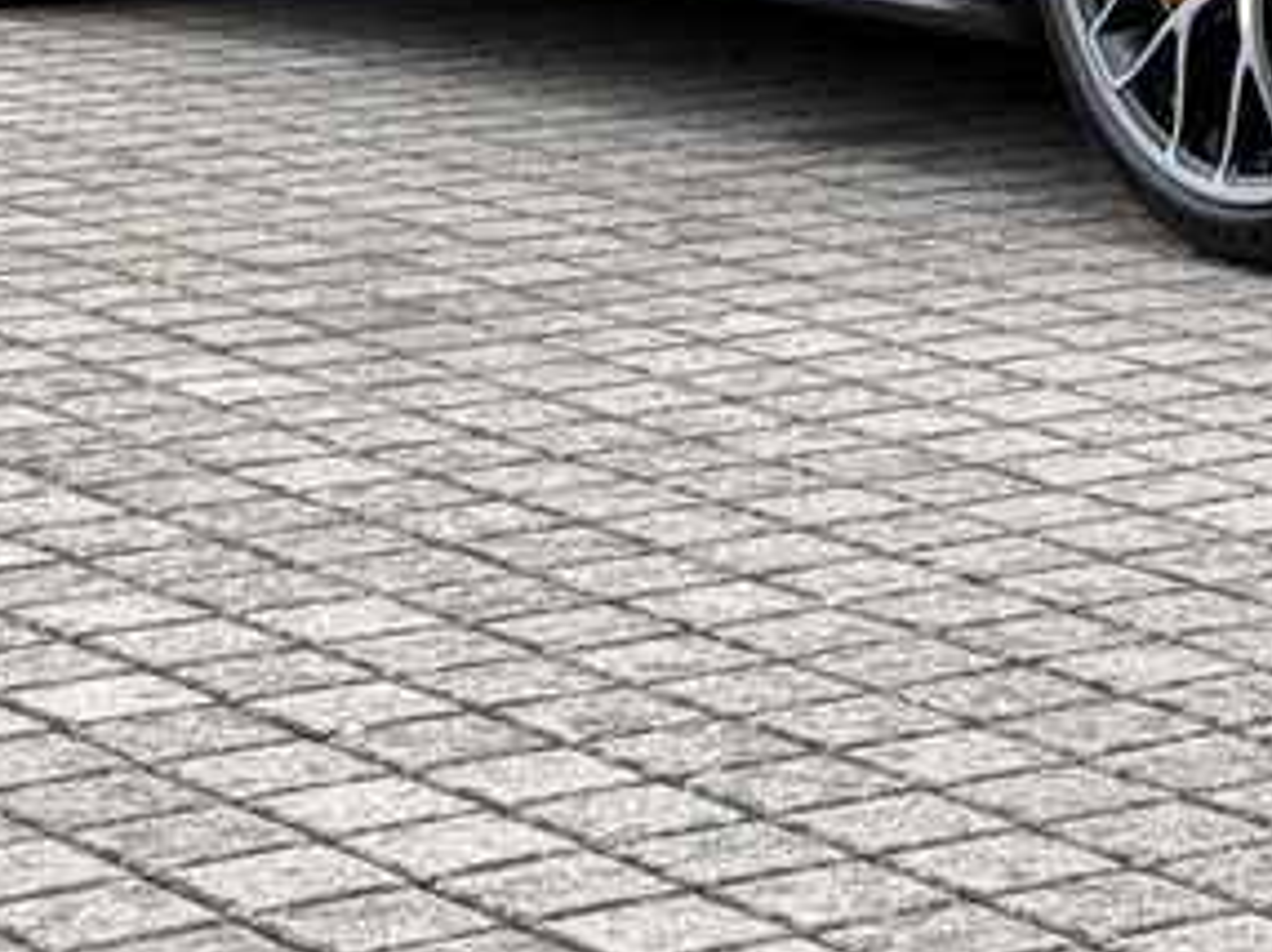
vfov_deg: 8.4
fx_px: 6315
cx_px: 1539
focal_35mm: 172
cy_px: -636
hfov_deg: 11.3
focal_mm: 6.76
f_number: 1.78
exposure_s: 1/1085
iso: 80
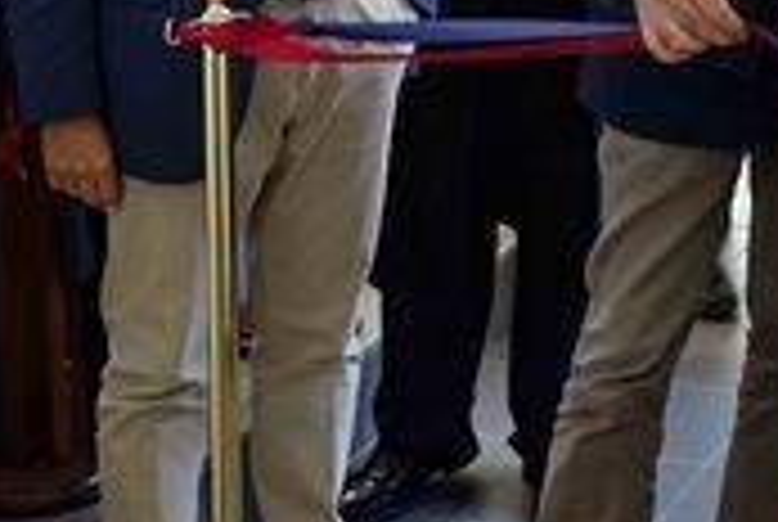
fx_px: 1948
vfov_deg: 14.6
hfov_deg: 21.3
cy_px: -144
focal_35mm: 90
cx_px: 881
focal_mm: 9.11
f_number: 2.8
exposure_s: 1/25
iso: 200
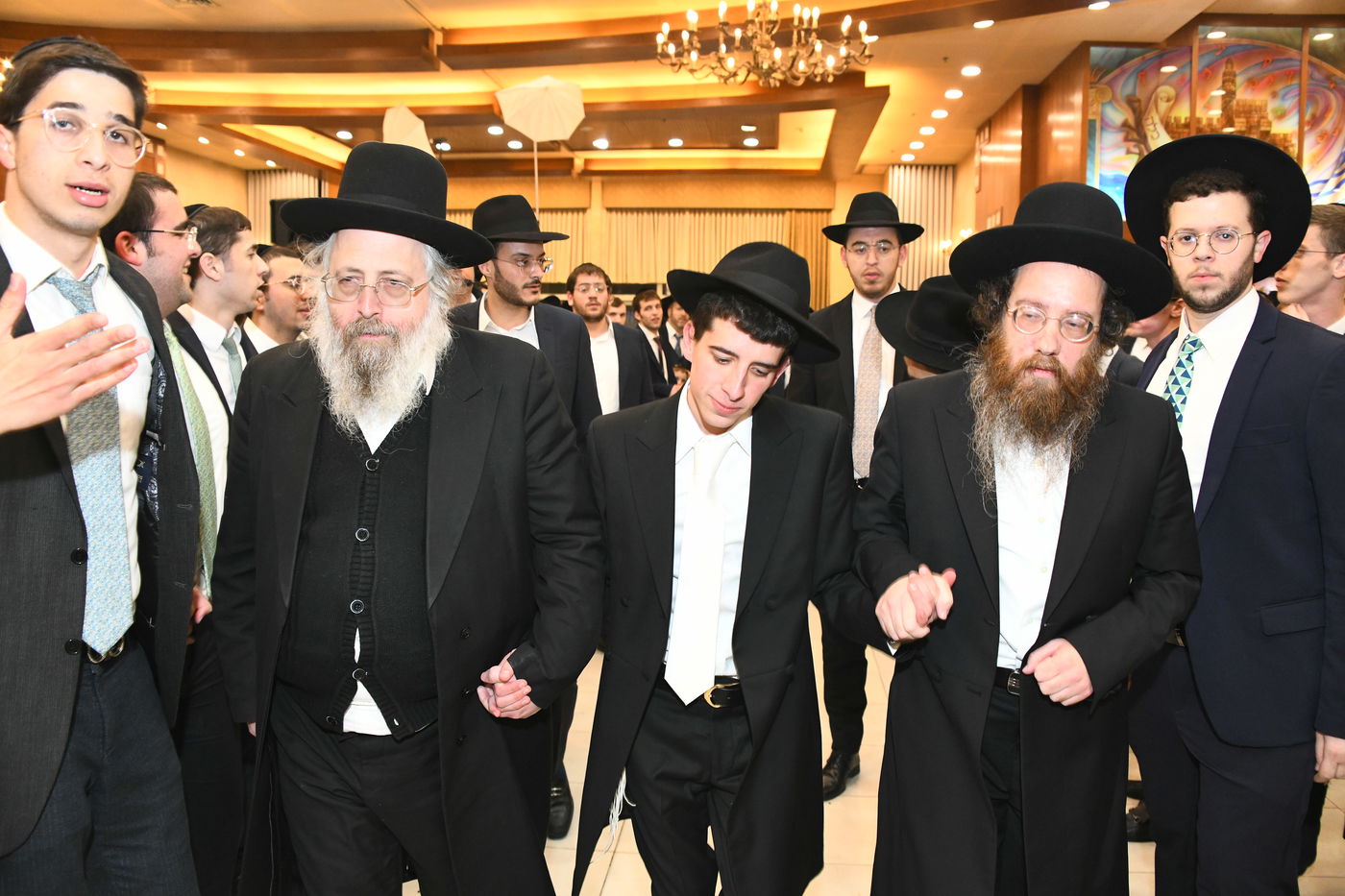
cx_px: 672
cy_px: 448
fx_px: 1046
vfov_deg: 46.4
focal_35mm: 28
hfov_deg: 65.5
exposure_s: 1/160
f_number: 5.6
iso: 2500
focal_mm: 28
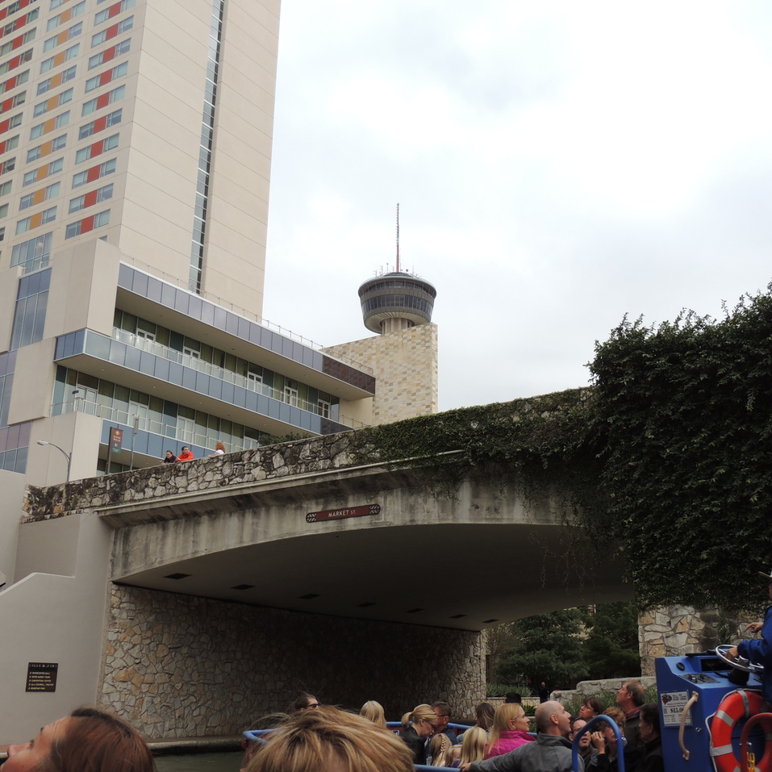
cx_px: 474
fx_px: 984
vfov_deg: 42.8
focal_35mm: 39
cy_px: 386
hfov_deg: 42.6
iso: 100
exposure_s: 1/200
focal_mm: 5.8
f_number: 3.2
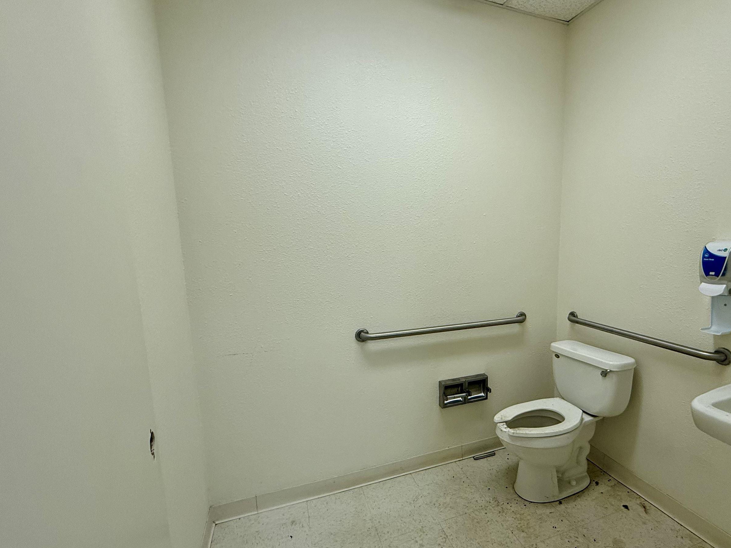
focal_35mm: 18
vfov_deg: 71.5
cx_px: 438
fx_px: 380
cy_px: 294
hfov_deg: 86.7
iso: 200
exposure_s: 1/120
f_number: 2.2
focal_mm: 2.22
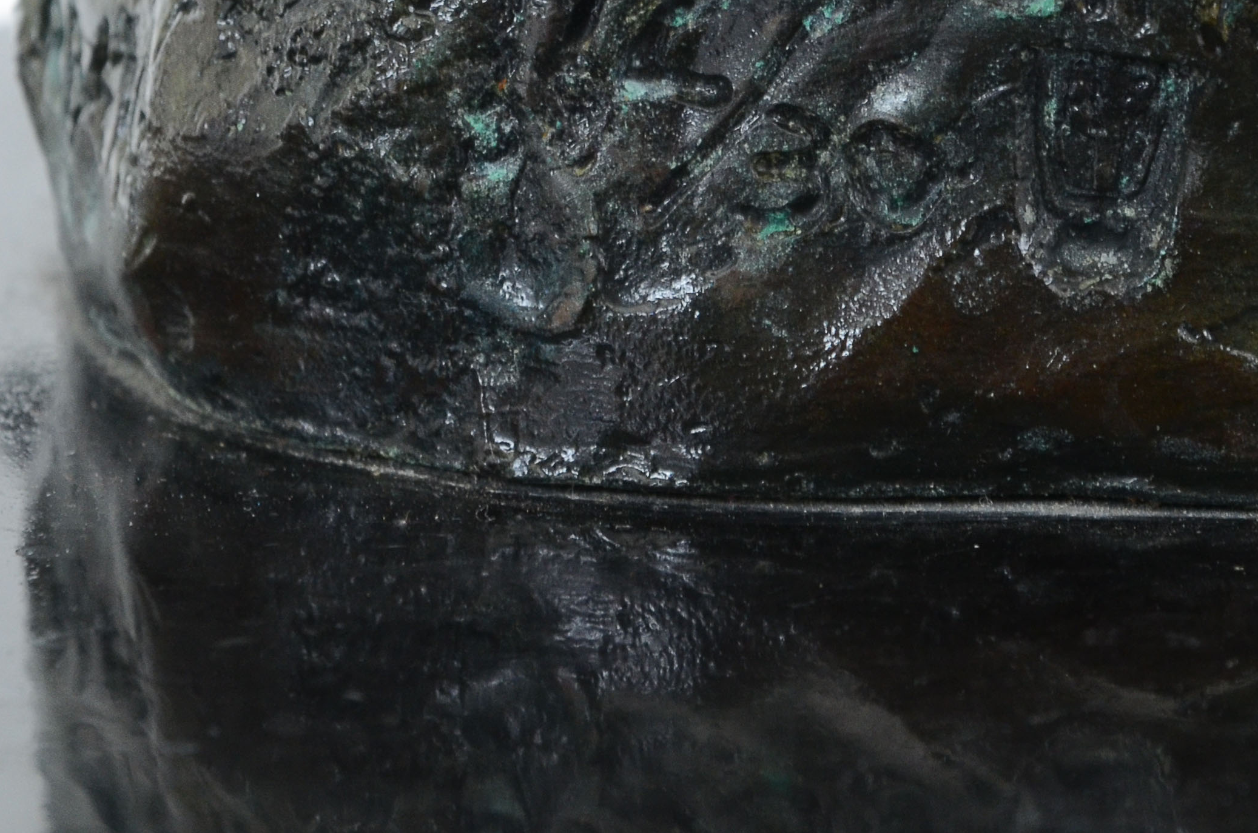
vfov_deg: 3.7
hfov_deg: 5.5
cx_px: 915
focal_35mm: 374
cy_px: 38
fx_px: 13050
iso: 640
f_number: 9
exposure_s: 1/160
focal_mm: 105
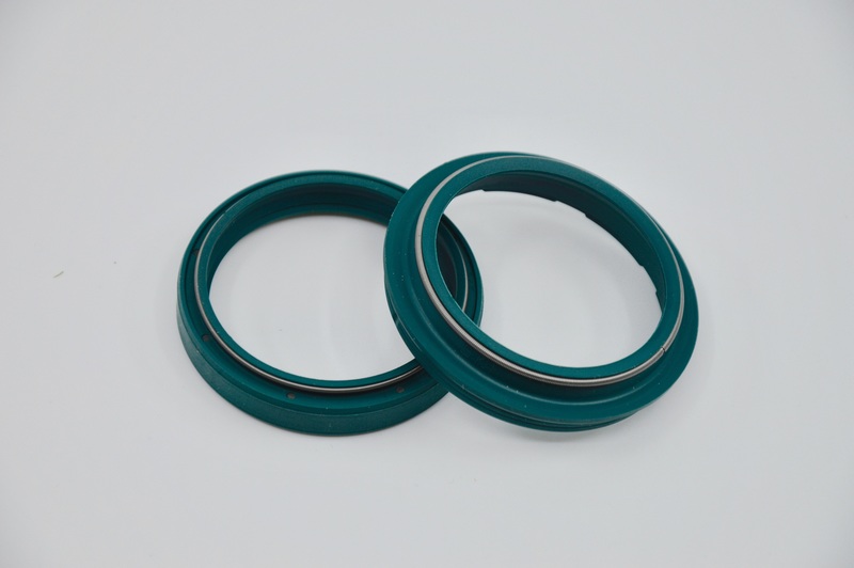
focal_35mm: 158
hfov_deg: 13.1
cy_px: 284
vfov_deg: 8.7
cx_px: 427
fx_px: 3733
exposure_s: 1/200
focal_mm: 105
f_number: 7.1
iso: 100
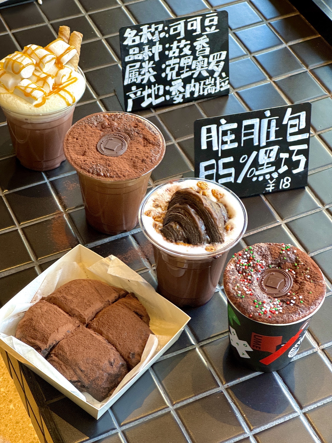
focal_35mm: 77
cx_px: 166
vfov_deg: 25.3
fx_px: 985
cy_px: 222
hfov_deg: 19.1
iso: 200
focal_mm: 9
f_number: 2.8
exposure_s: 1/72
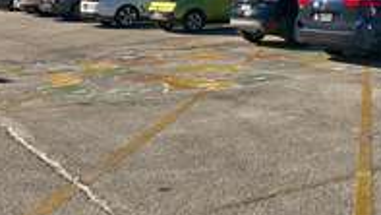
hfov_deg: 33.7
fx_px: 627
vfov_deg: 19.2
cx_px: 222
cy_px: 41
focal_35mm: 62
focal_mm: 4
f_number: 1.8
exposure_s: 1/2183
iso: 20
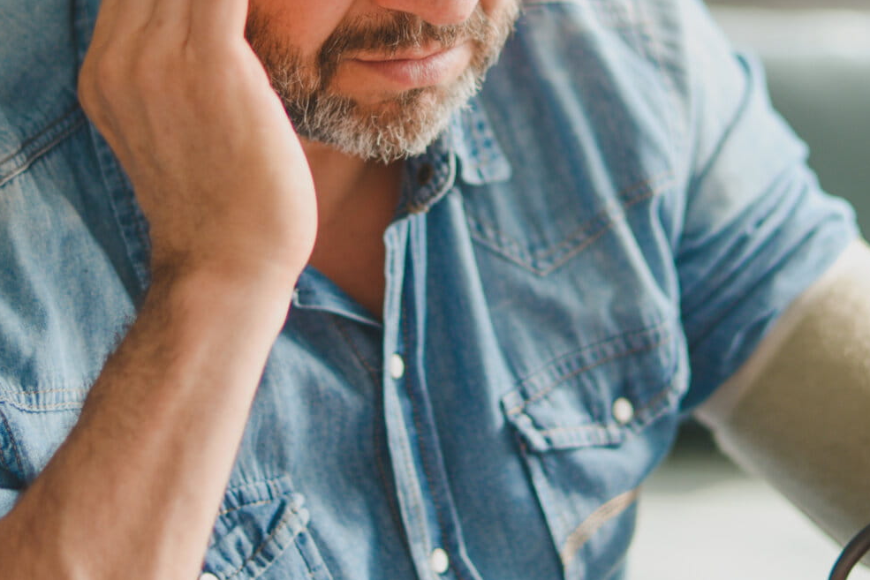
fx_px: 3142
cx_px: 498
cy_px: 124
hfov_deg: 15.8
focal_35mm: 130
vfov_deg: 10.5
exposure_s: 1/500
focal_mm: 50
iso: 100
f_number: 1.8
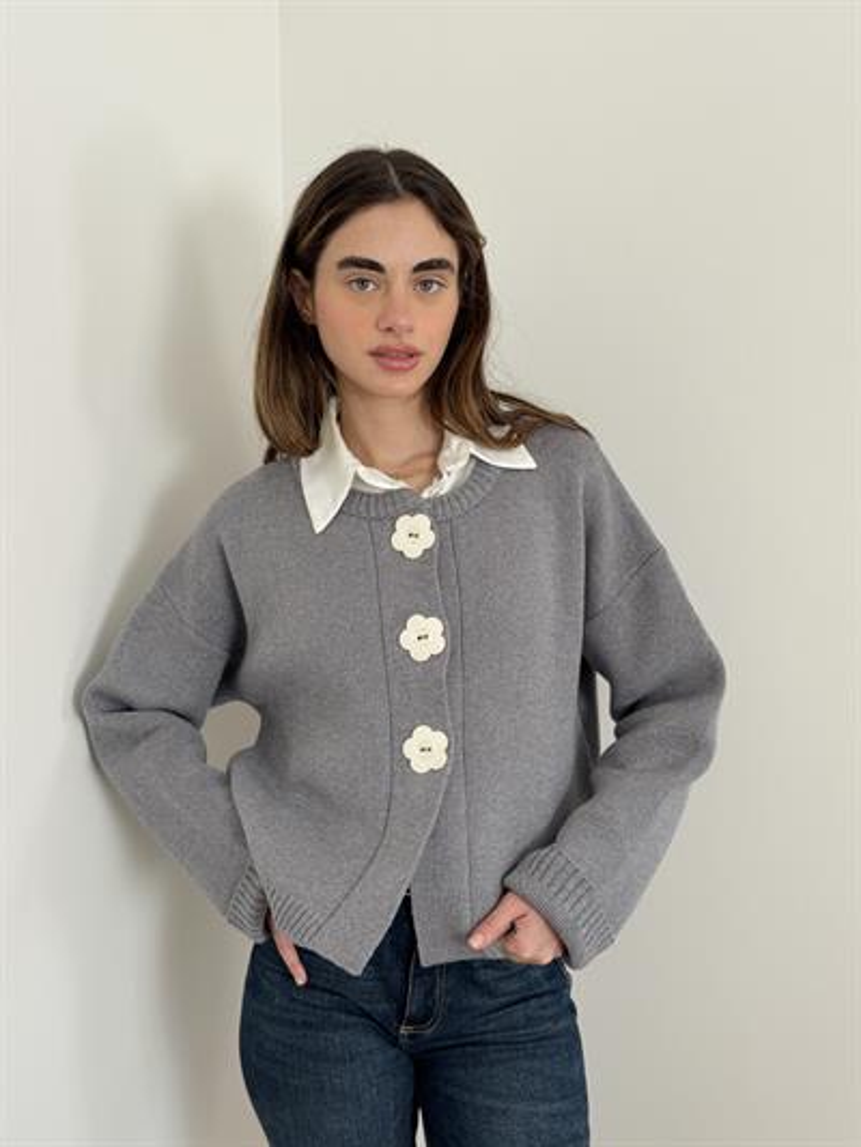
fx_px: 1591
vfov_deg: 39.6
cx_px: 430
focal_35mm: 48
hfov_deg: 30.3
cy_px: 574
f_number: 1.78
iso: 100
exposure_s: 1/121
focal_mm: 6.76
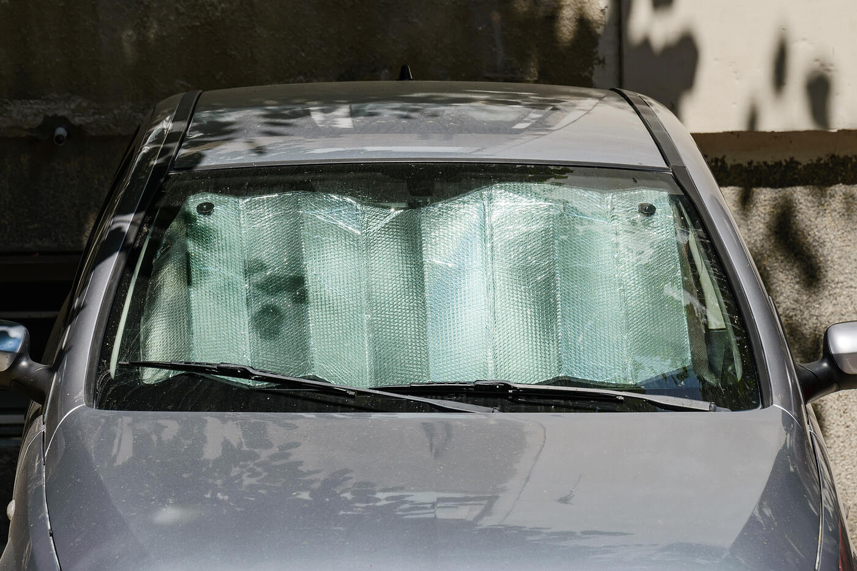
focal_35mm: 150
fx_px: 3571
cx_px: 428
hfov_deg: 13.7
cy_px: 286
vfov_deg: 9.2
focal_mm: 150
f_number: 8
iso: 100
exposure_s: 1/320
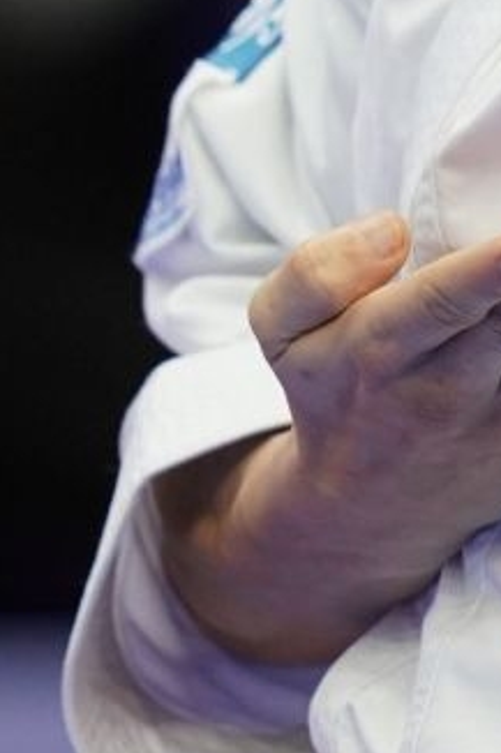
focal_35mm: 2209
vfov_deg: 0.9
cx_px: 984
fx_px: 46158
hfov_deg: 0.6
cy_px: -330
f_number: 2.8
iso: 1600
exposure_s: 1/500
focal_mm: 400
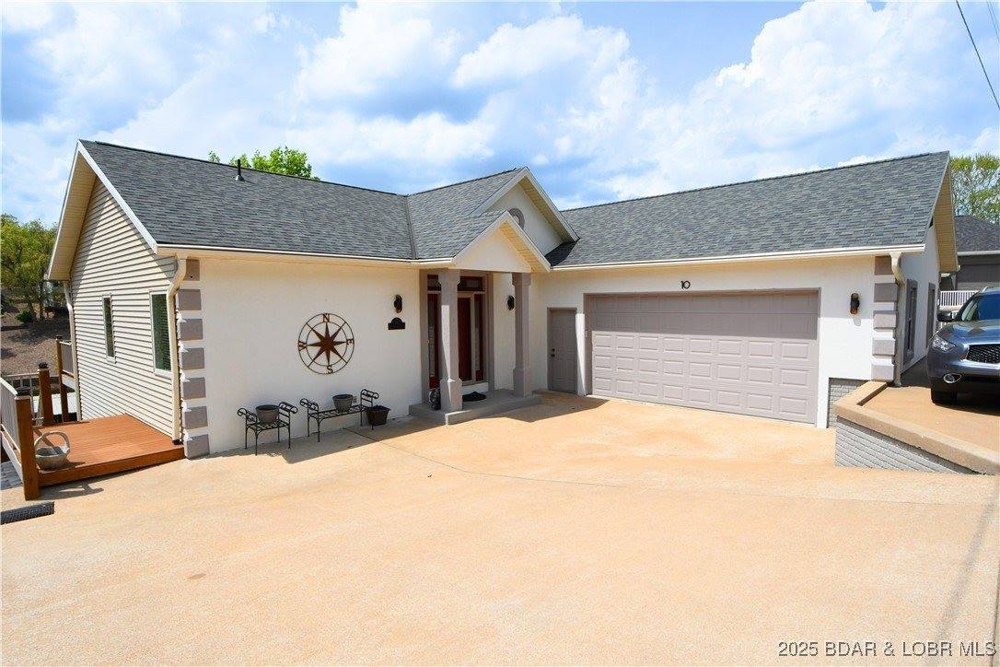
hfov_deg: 86.9
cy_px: 334
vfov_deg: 64.6
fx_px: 528
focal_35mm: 19
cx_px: 500
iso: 640
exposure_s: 1/640
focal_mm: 13
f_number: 13
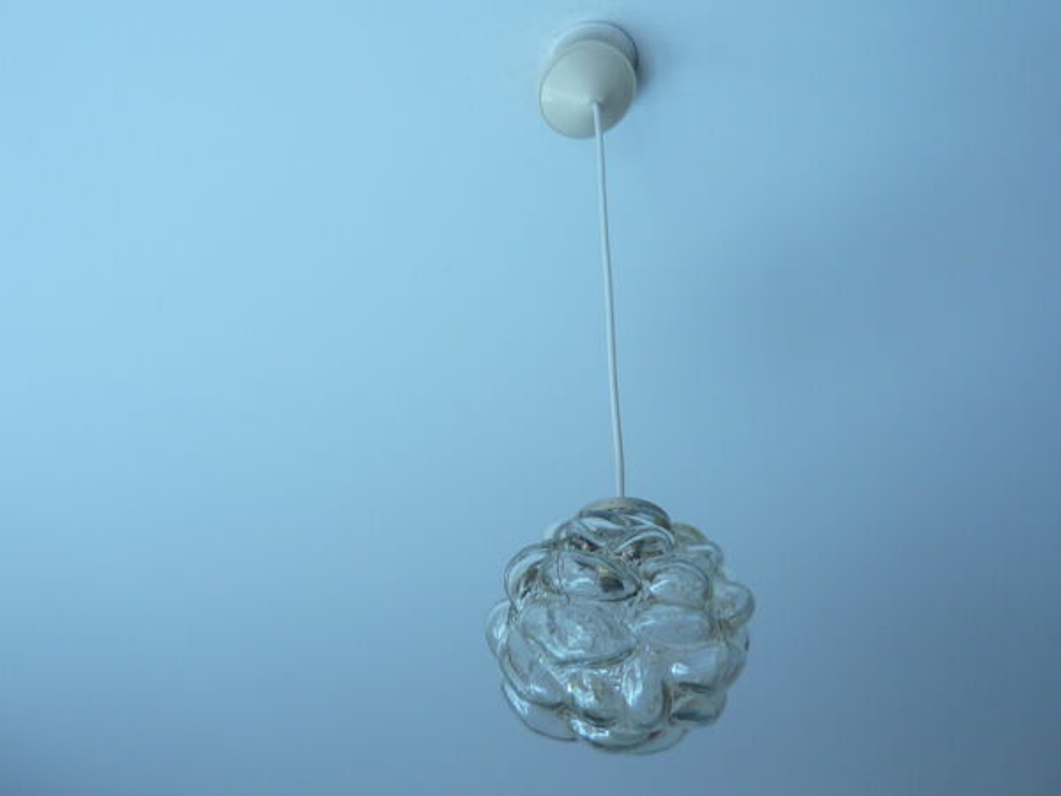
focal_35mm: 45
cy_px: 398
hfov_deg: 42.1
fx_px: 1379
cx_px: 530
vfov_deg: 32.2
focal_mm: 5.5
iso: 100
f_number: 2.8
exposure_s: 1/125
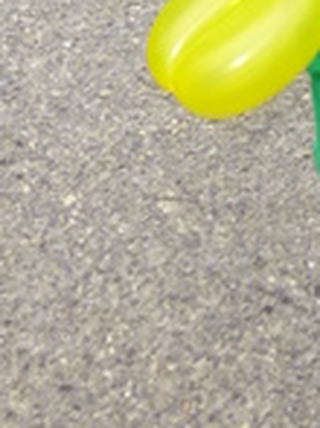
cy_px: -498
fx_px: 1679
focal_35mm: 136
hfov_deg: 10.8
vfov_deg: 12.4
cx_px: 291
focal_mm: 4.5
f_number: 3.1
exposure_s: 1/125
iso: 100
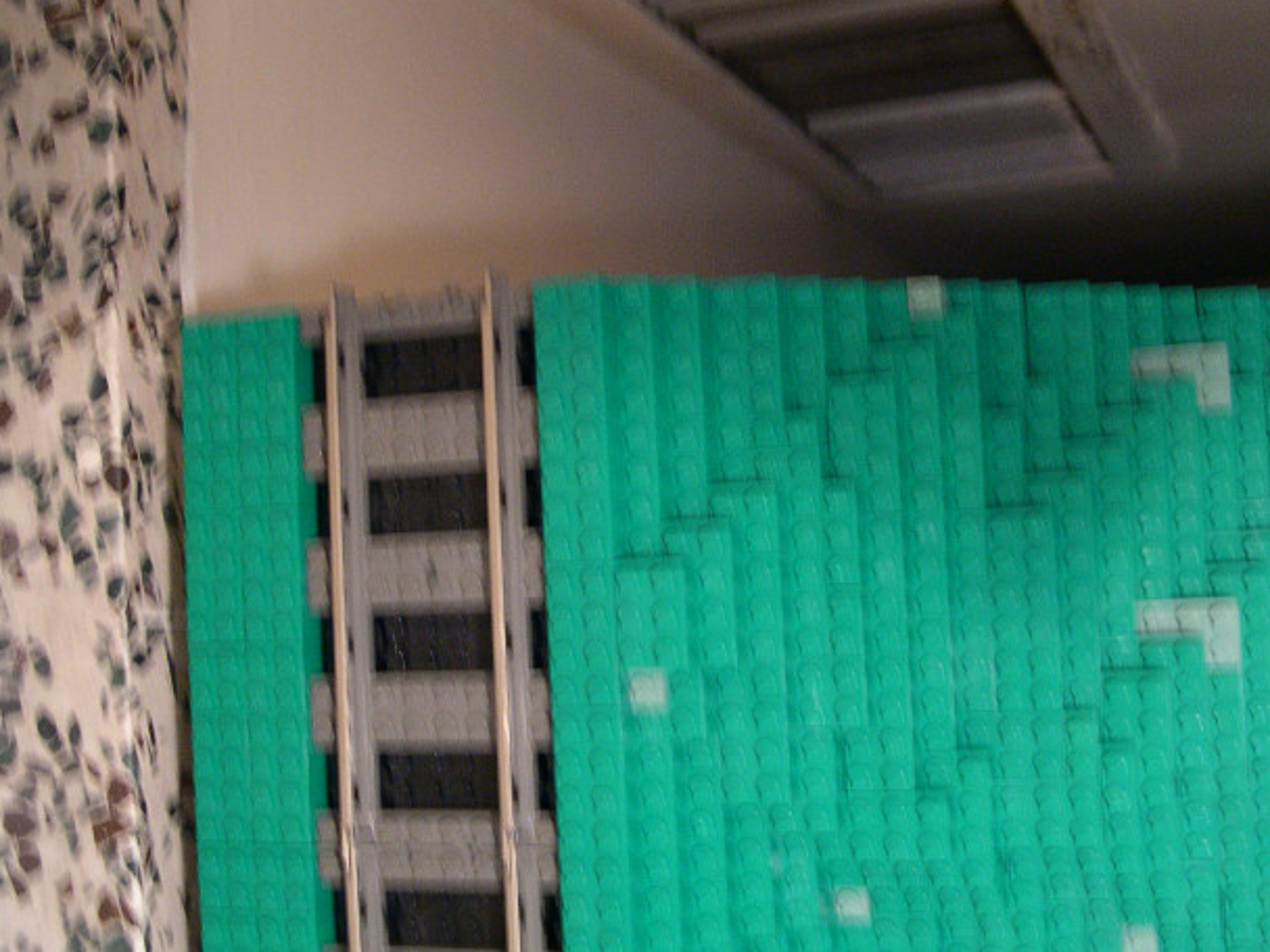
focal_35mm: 50
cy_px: 497
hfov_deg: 38.2
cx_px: 658
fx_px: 1834
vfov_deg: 29.1
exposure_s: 1/18.4
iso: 400
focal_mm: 8
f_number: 2.8
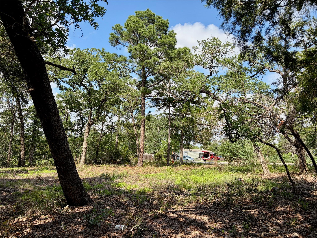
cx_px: 158
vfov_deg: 53.1
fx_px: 238
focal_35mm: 26
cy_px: 119
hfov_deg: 67.3
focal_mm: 5.96
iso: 50
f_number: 1.6
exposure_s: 1/1706
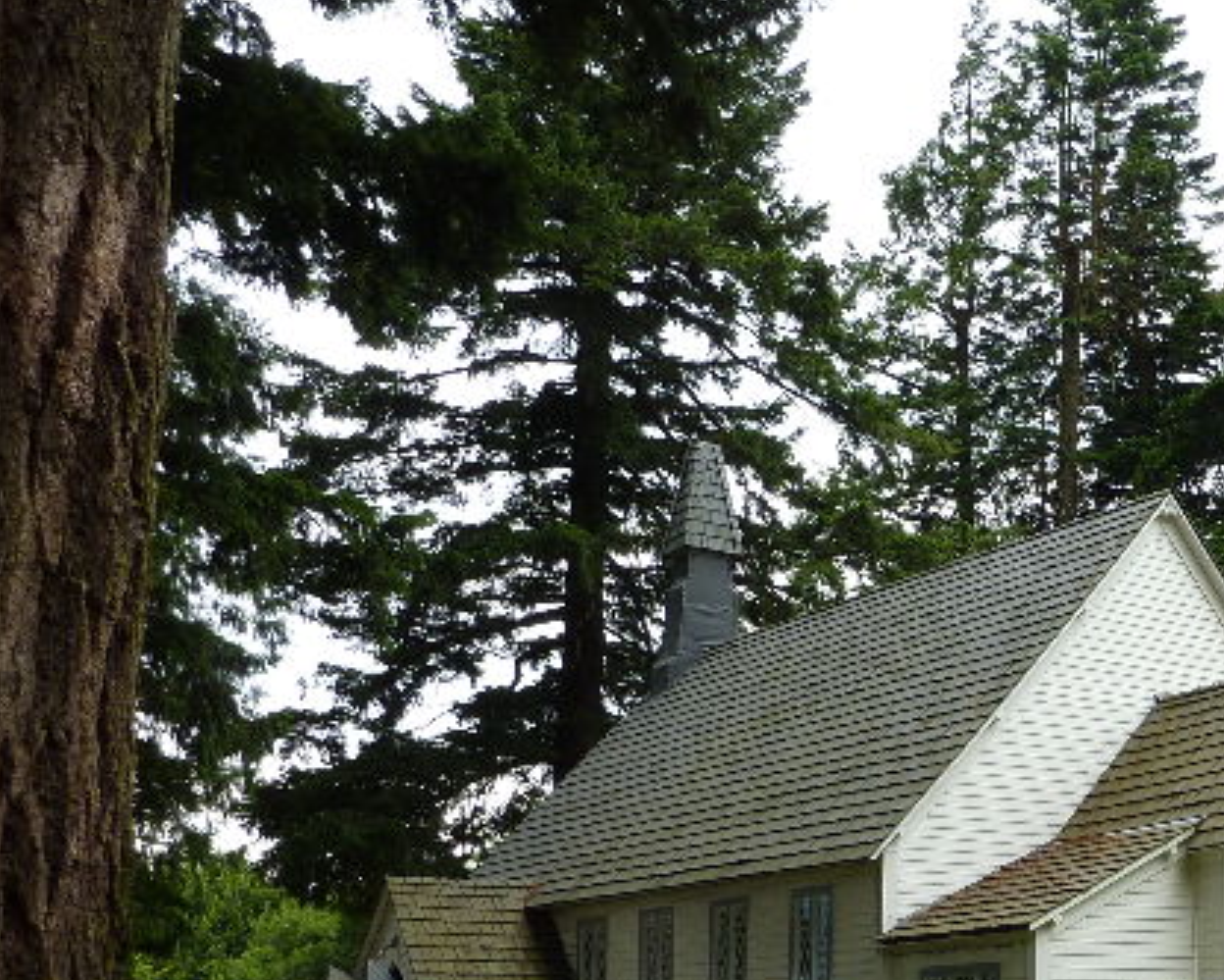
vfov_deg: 28.9
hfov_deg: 34.4
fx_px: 1884
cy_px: 686
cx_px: 1050
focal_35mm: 52
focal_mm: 5
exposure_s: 1/160
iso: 80
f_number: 4
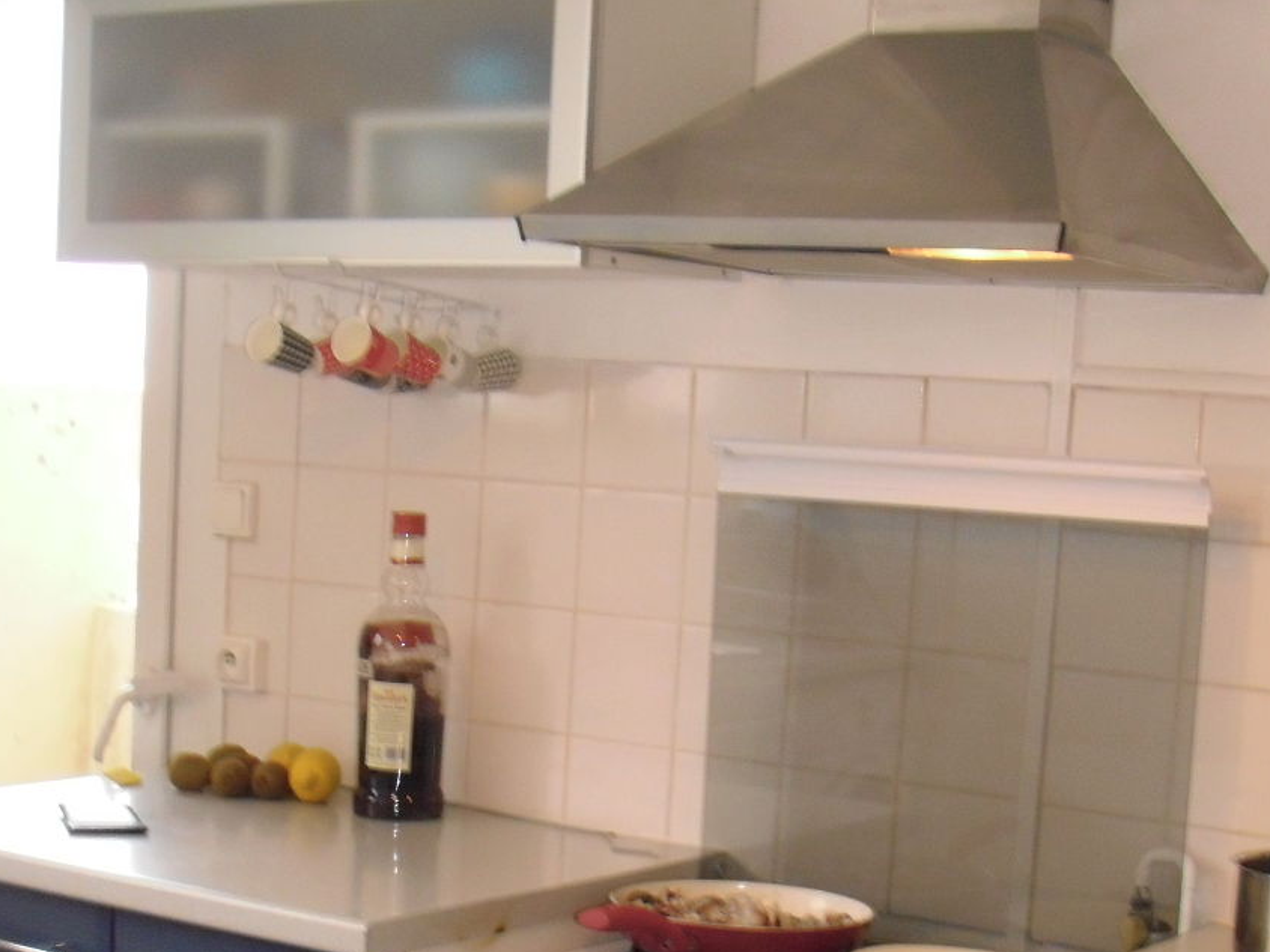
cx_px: 658
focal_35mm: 72
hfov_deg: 27.0
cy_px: 853
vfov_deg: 20.1
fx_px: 2642
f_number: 3.5
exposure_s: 1/30
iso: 125
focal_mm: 6.7
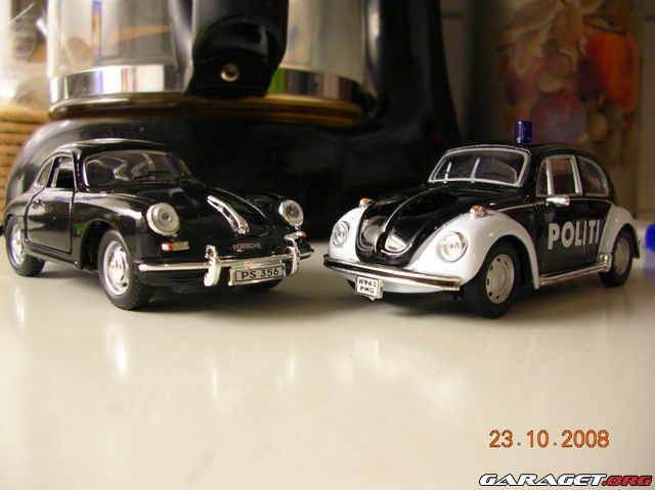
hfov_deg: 52.7
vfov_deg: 40.6
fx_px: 662
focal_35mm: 35
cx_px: 328
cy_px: 245
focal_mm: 5.8
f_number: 2.8
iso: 102
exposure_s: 1/6.1
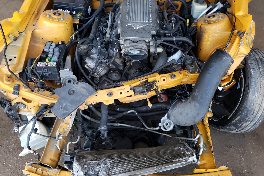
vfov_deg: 46.3
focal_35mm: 28
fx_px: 205
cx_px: 136
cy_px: 80
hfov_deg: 65.5
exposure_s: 1/120
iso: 61
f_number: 1.5
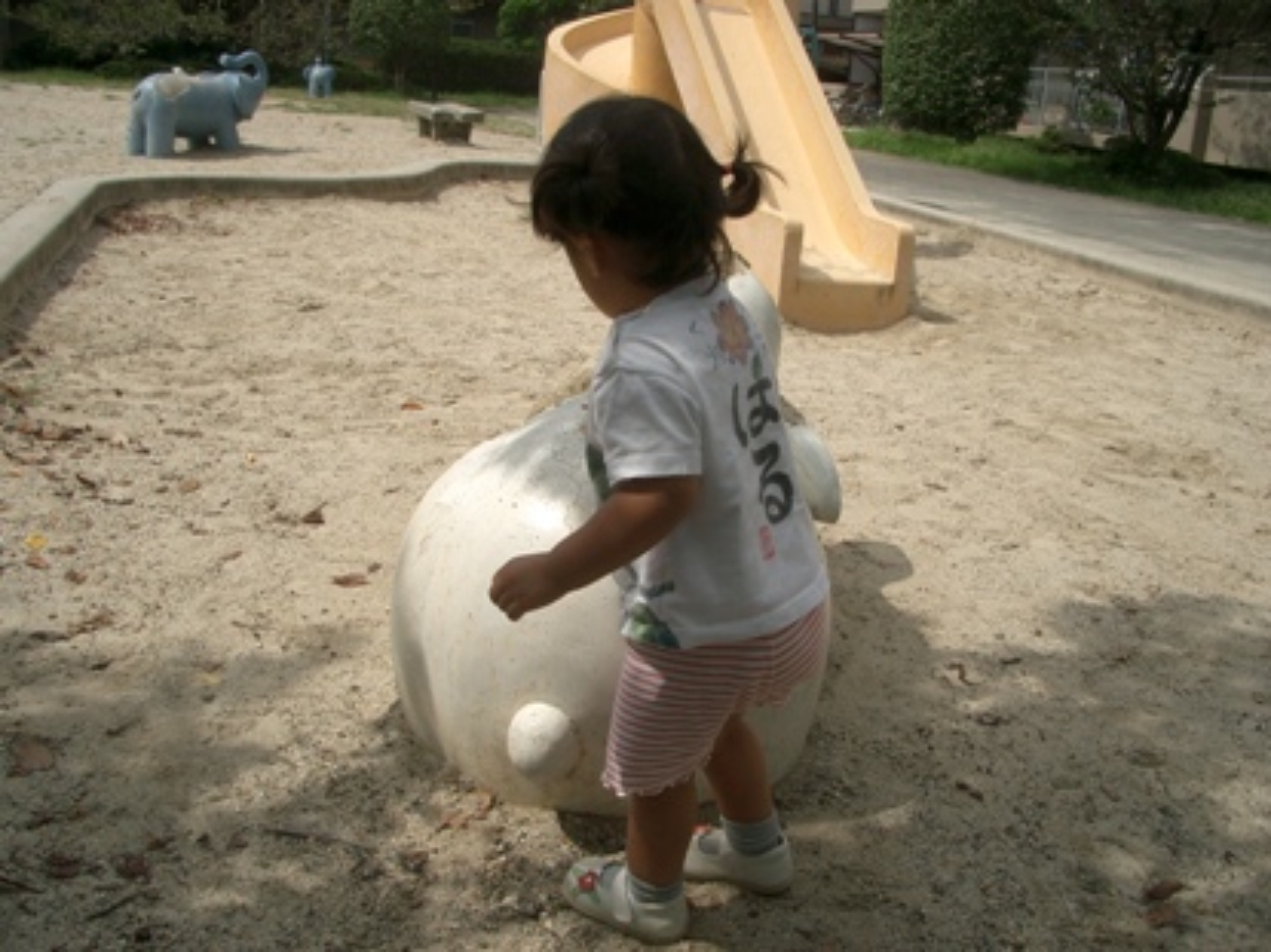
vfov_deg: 40.7
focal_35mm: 35
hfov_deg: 52.6
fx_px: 1285
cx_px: 636
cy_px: 476
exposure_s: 1/640
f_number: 4.3
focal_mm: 5.8
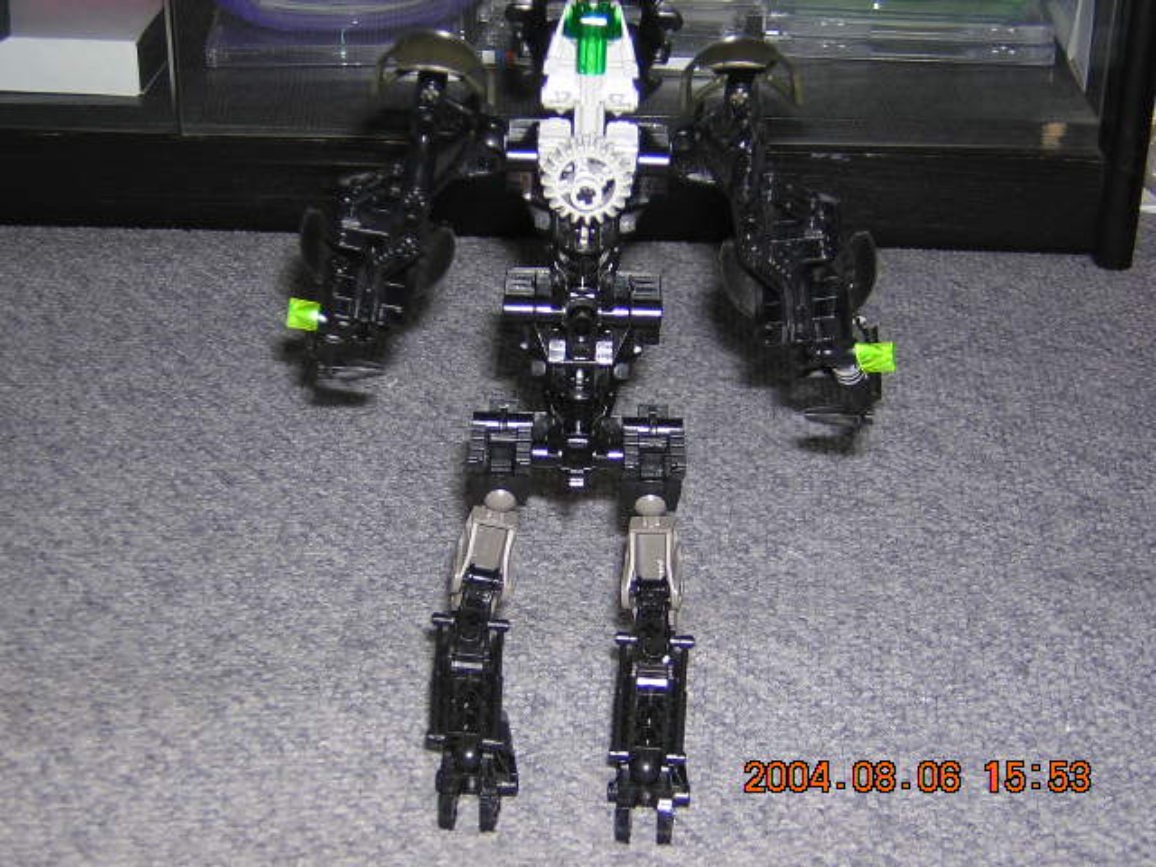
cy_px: 434
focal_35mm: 62
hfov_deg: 31.2
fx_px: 2070
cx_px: 578
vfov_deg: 23.7
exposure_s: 1/60.1
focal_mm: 8.1
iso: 100
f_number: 3.4
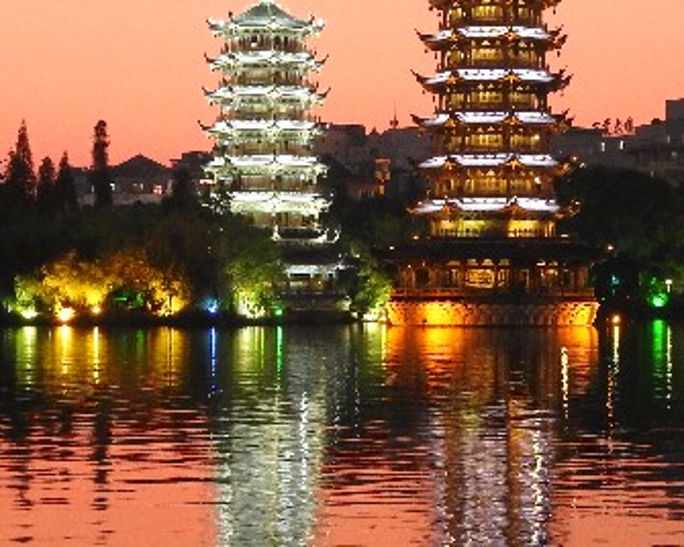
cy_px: 304
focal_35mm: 105
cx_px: 388
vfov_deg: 14.7
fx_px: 2126
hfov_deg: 18.3
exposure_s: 1/8
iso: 800
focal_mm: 8.1
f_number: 4
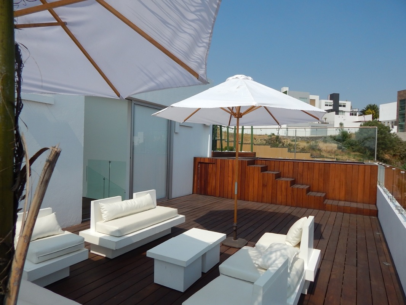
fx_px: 270
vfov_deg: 58.9
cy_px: 152
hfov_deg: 73.9
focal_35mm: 23
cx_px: 203
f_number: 6
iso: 125
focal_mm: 4
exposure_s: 1/1250
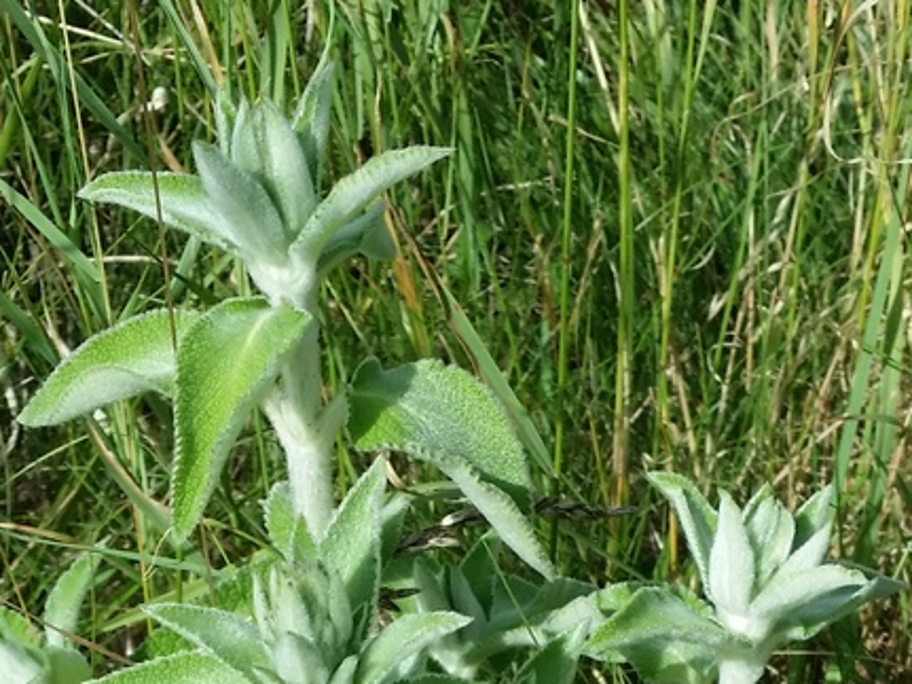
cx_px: 421
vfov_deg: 14.2
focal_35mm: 98
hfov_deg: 20.0
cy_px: 1000
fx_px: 2581
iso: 50
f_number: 2.2
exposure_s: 1/1296
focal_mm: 4.13
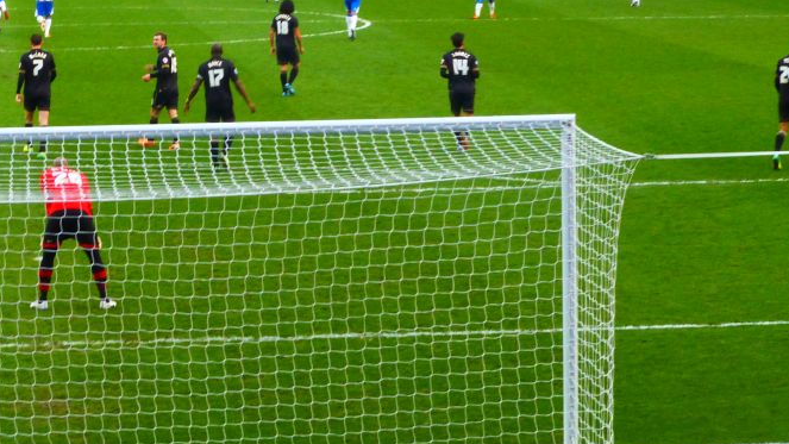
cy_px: -19
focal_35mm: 138
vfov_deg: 8.7
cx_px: 159
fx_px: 2887
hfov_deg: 15.5
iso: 320
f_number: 5
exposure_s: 1/60
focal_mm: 12.5
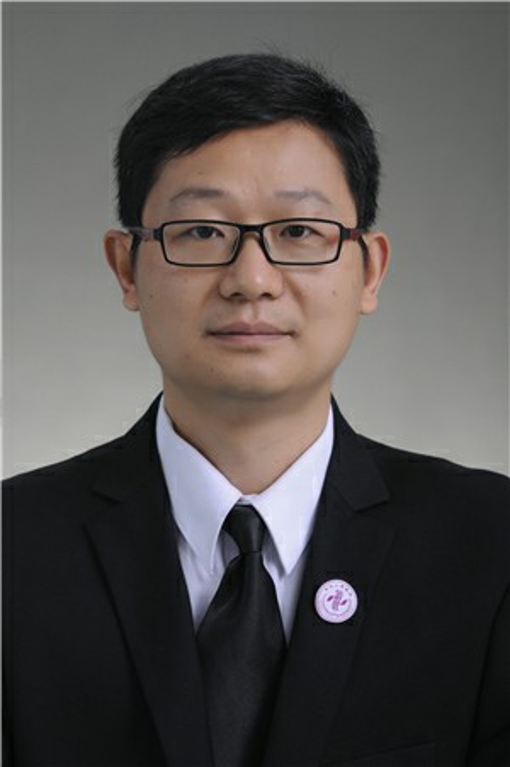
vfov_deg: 16.1
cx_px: 255
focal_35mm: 128
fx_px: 2713
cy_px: 384
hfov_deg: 10.7
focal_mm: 85
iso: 160
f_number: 5.6
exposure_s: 1/125
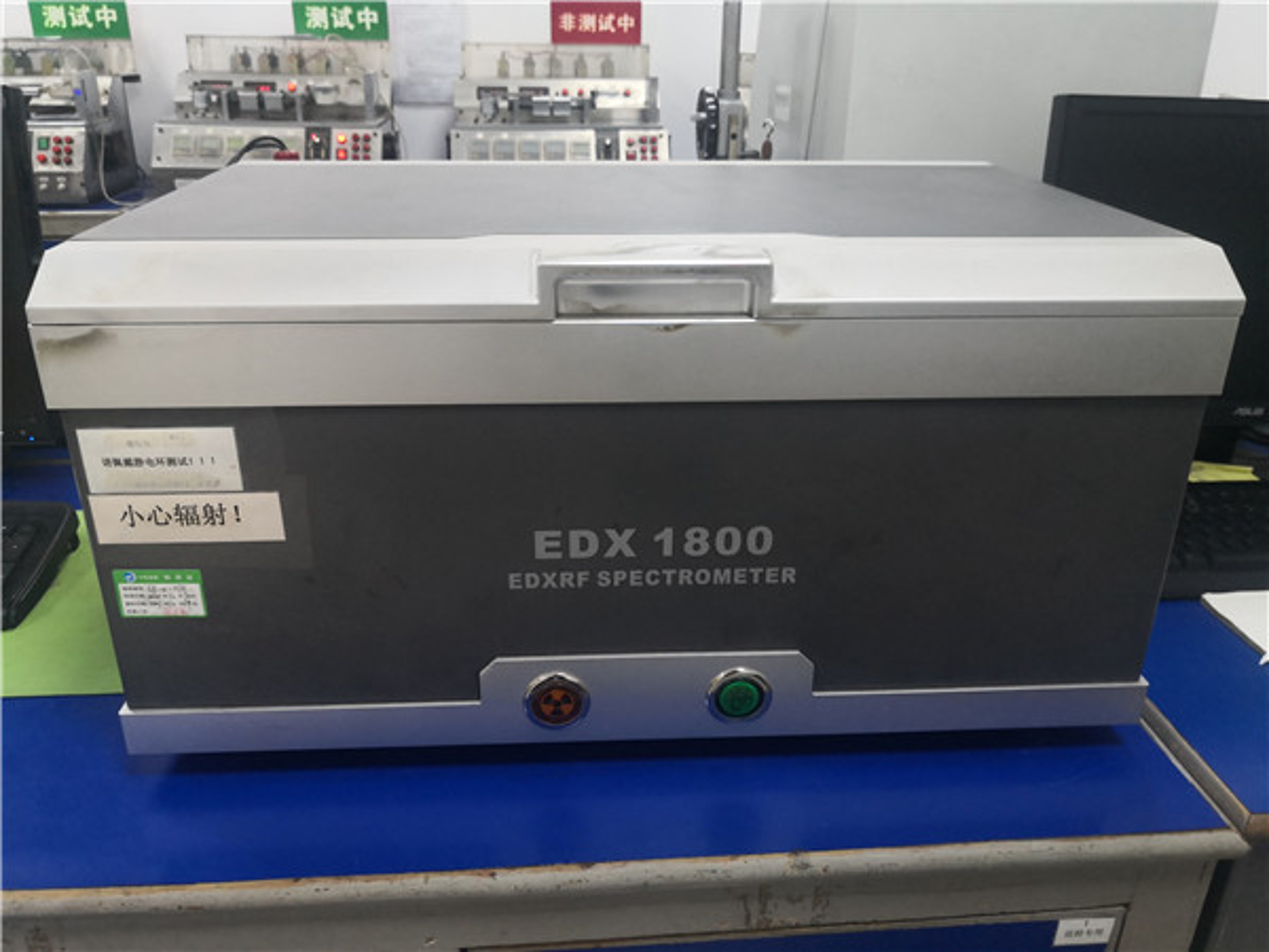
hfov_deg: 65.3
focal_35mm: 27
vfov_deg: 51.4
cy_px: 476
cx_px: 634
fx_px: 990
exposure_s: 1/50
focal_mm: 3.95
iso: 160
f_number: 1.6
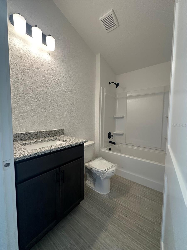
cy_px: 125
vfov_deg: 102.1
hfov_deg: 85.7
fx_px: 101
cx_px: 94
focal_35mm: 14
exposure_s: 1/99
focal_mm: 2.22
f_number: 2.2
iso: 125
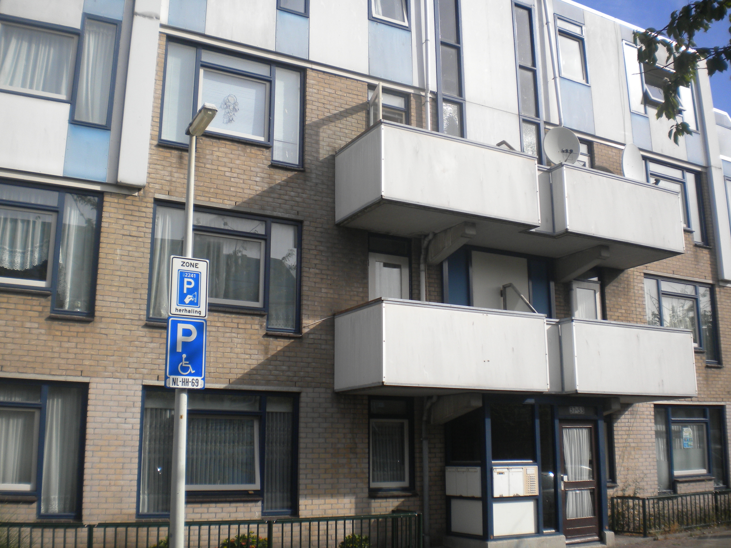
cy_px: 274
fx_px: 739
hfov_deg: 52.6
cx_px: 366
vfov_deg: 40.7
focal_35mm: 35
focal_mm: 6.3
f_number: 4.6
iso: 80
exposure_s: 1/548
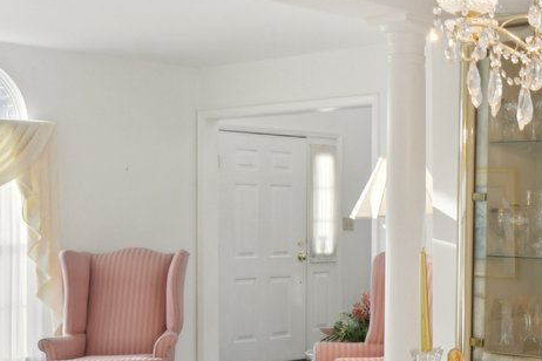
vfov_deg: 21.8
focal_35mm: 62
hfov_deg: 29.1
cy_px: 231
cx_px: 602
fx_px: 933
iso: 140
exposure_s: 1/15
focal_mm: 14
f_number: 8
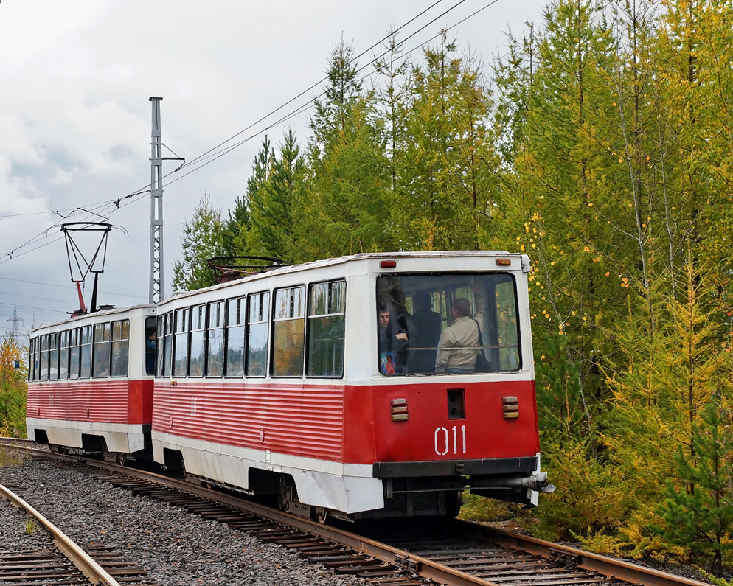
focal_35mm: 85
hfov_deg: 22.5
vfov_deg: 18.1
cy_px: 294
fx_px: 1844
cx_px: 308
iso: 400
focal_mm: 50
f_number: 8
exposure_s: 1/500
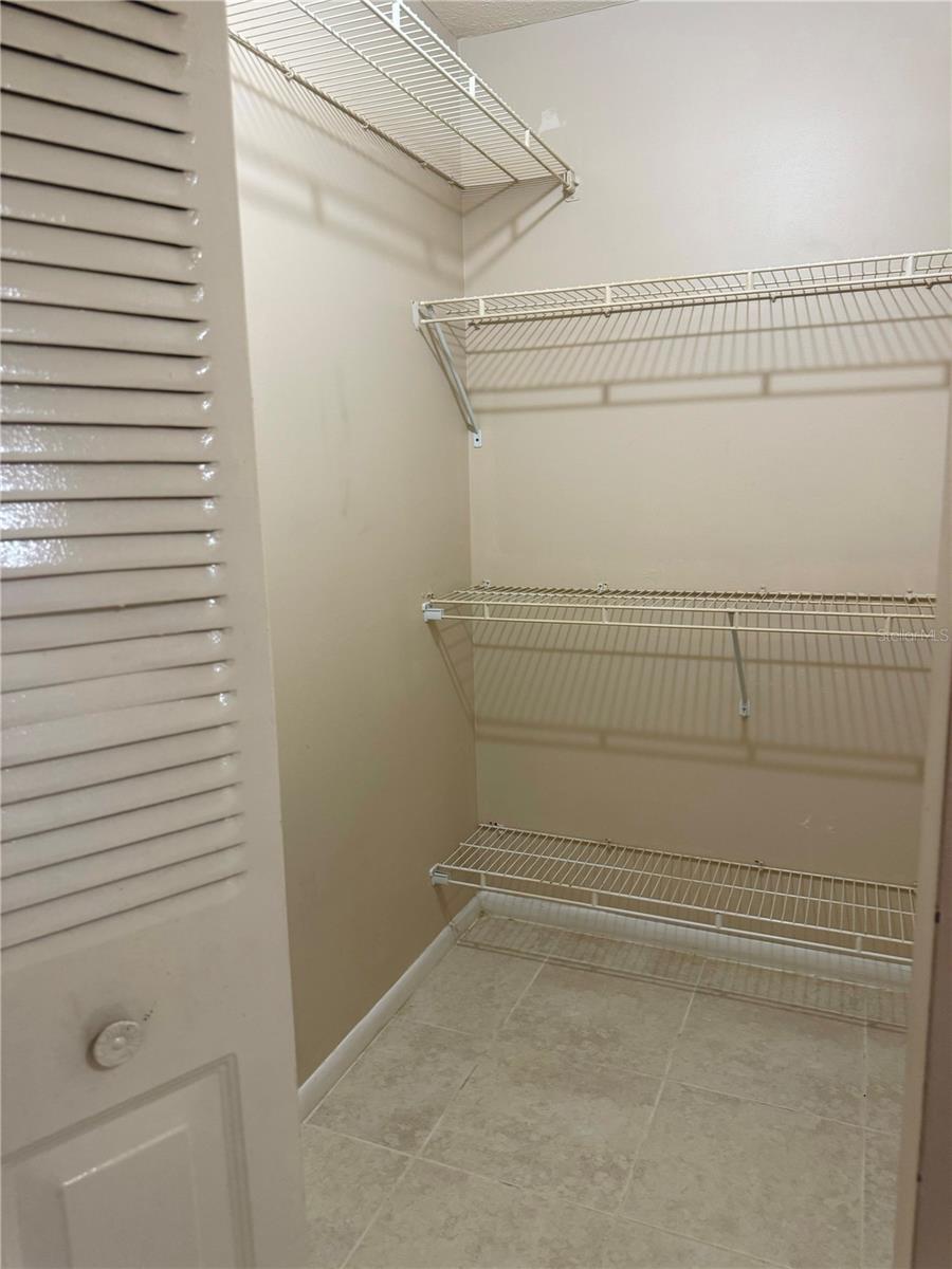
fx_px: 880
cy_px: 634
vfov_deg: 71.6
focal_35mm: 24
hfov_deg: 56.8
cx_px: 476
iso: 250
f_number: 1.78
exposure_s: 1/60
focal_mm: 6.76
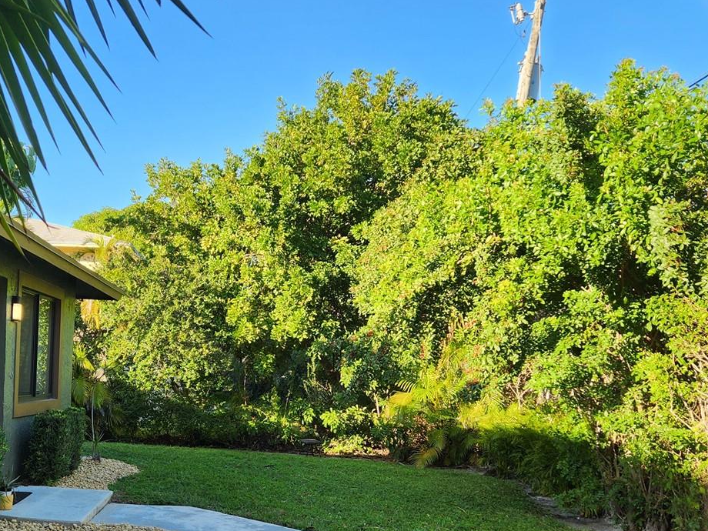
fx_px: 818
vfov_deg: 35.4
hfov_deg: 46.0
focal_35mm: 40
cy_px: 372
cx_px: 227
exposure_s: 1/319
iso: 20
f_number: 1.8
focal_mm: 5.4
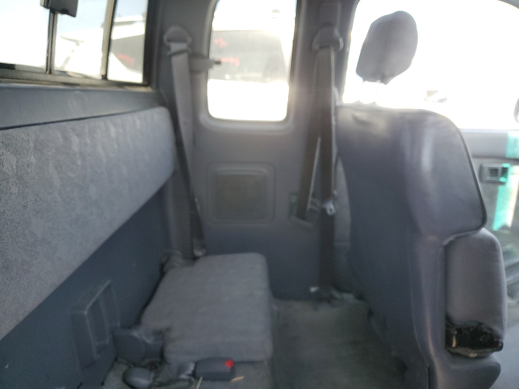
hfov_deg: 67.3
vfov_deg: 53.1
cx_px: 260
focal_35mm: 26
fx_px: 390
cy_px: 194
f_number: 1.5
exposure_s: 1/50
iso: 97
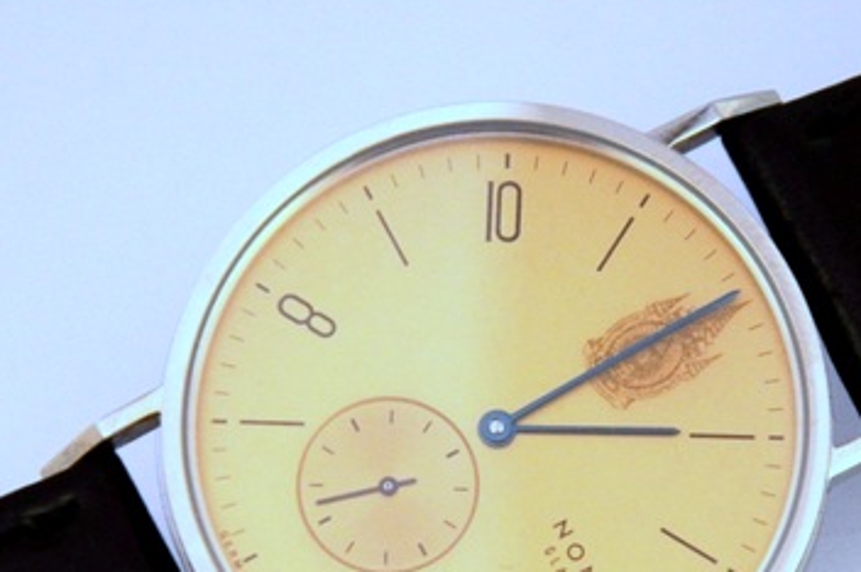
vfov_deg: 3.8
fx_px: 8557
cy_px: 419
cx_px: 519
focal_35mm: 358
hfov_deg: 5.8
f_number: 6.7
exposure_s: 1/20
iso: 800
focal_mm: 105
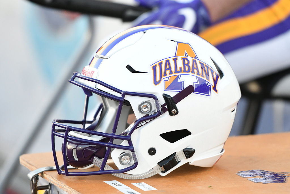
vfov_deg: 4.6
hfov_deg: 6.9
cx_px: 145
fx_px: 2417
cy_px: 97
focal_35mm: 300
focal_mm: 200
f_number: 2.8
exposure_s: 1/1600
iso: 2500
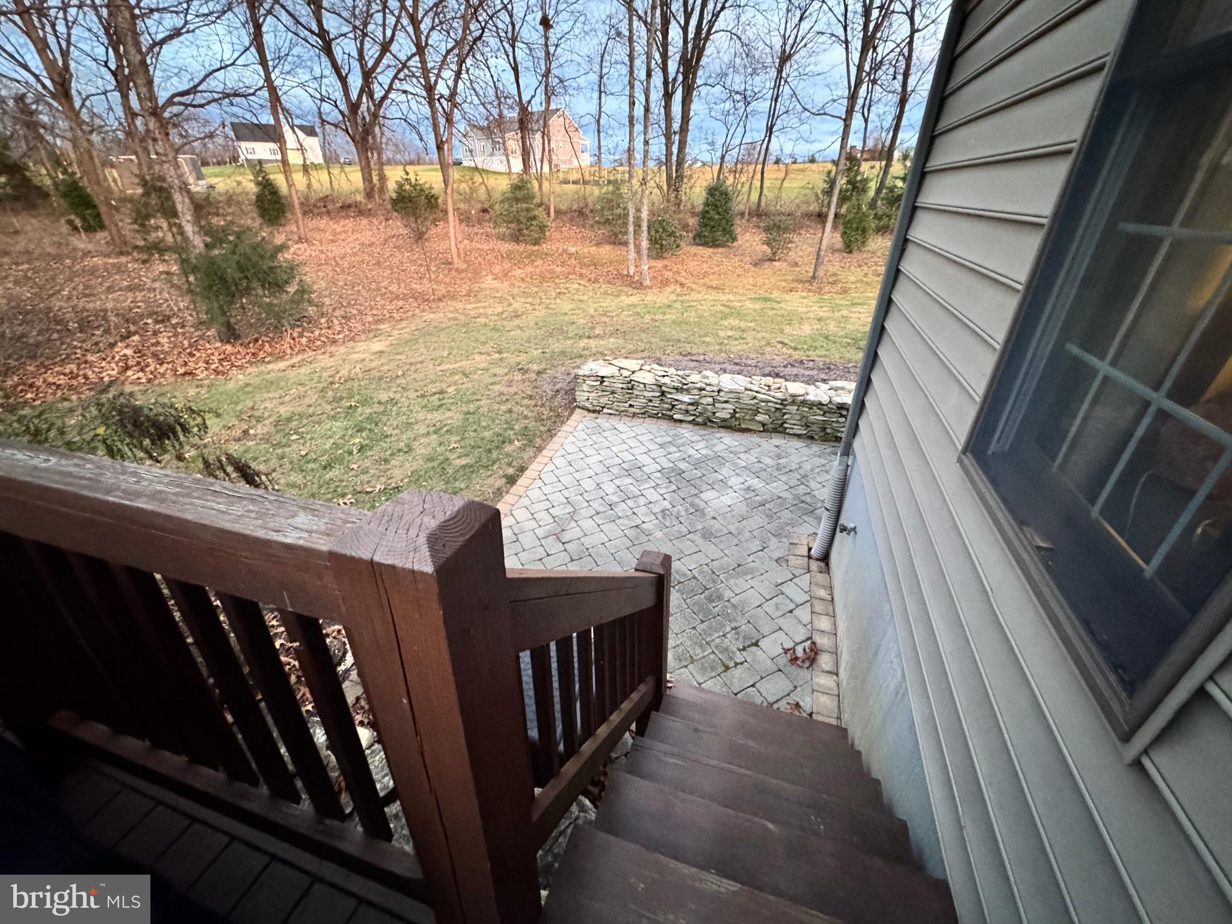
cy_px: 462
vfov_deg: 85.7
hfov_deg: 102.1
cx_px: 616
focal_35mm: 14
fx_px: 498
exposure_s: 1/40
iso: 1250
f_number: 2.2
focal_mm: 2.22
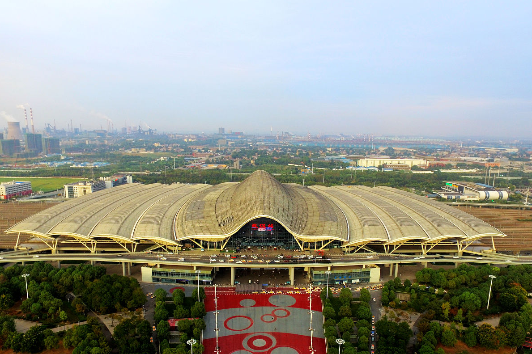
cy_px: 194
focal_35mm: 21
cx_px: 266
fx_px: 310
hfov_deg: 81.2
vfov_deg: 59.4
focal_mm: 3.61
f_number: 2.8
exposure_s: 1/100
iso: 164
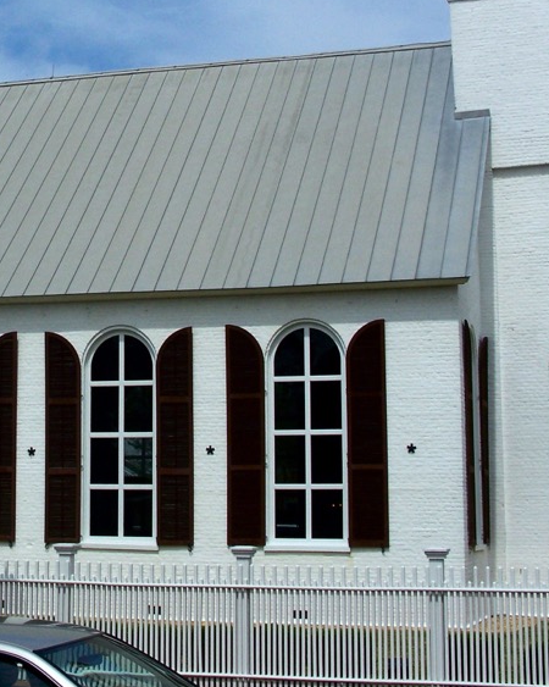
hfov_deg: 19.4
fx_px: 1565
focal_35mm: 77
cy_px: 155
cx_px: 21
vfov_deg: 24.4
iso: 64
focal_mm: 7.8
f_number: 5.6
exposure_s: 1/1000
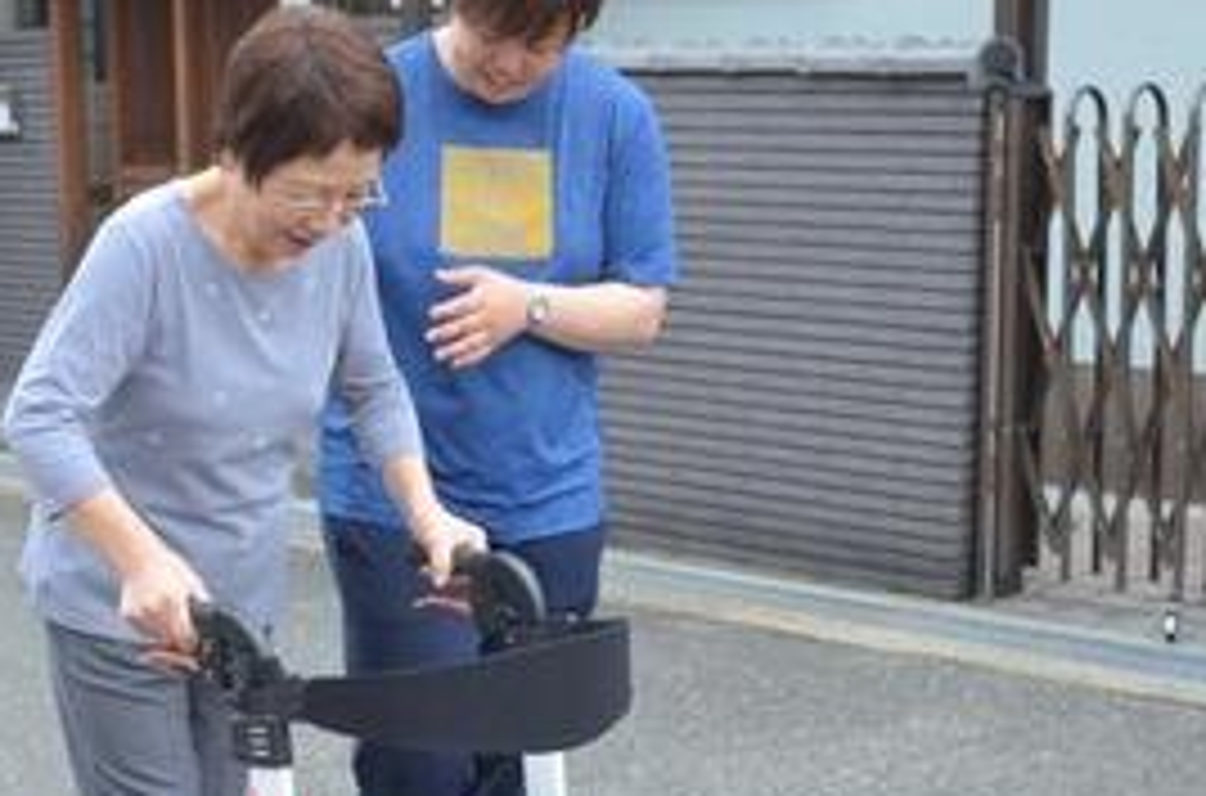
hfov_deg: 27.3
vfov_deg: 18.2
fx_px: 2472
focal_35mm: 74
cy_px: 603
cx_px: 436
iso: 1600
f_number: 3.8
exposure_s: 1/1000
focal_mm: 22
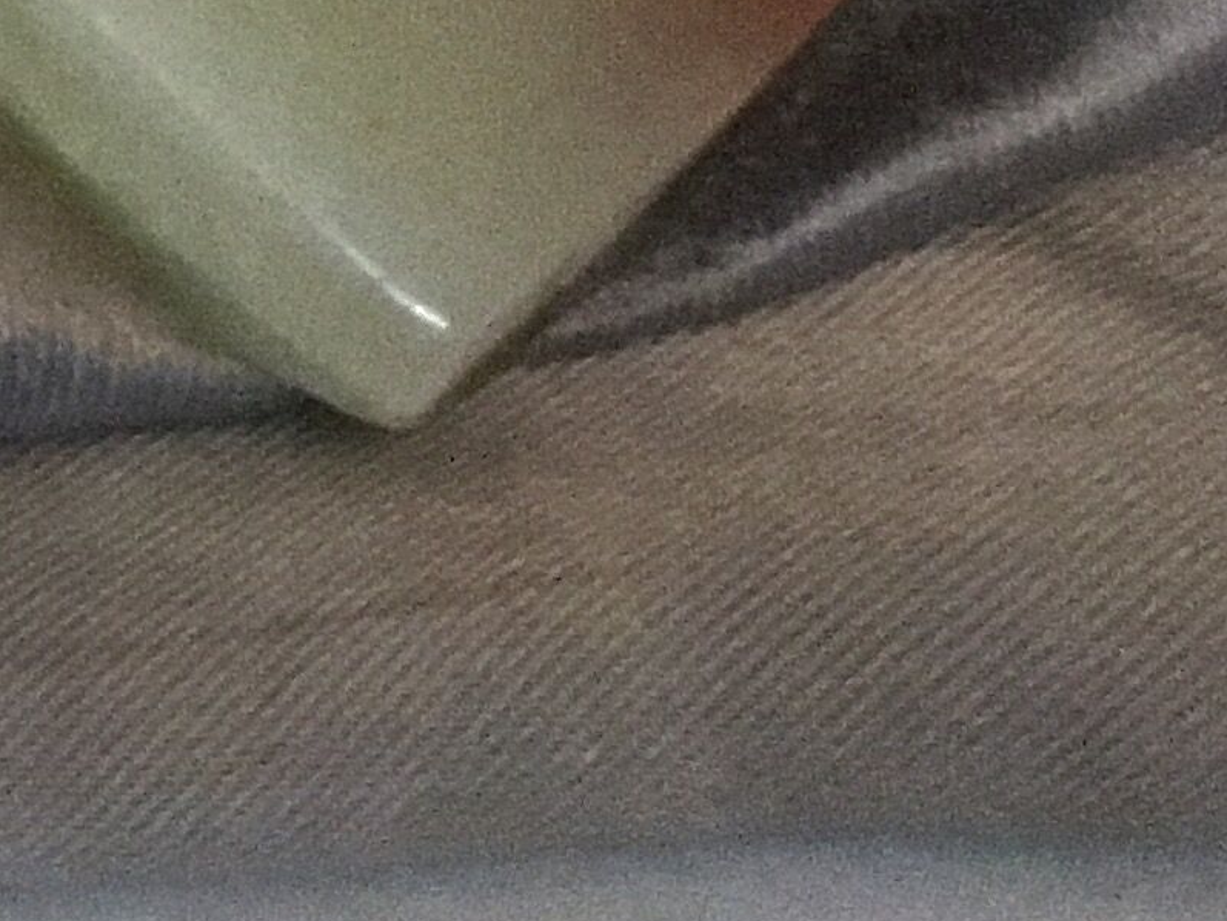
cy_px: -955
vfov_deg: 10.6
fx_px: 4502
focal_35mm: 127
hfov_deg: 14.0
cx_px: -888
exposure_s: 1/17
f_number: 2.4
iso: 500
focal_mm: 3.3
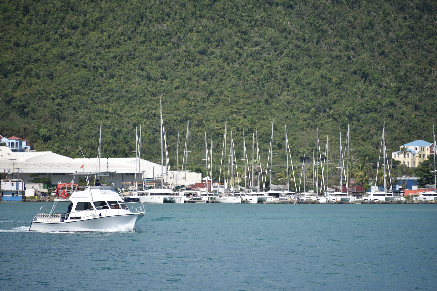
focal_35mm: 300
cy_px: 146
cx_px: 218
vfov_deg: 4.6
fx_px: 3642
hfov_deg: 6.9
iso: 100
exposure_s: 1/640
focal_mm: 300
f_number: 6.3
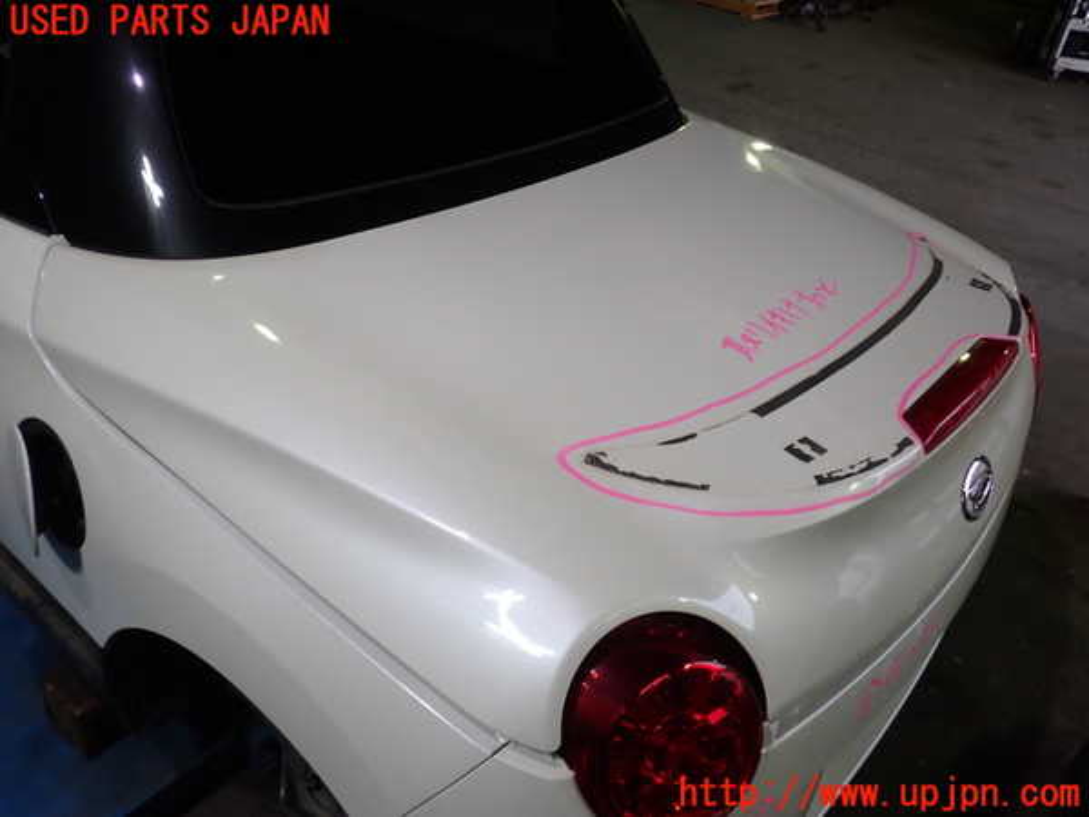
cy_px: 408
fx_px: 944
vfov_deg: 46.8
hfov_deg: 60.0
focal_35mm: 30
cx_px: 544
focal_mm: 5.4
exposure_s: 1/60
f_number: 2.3
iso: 160
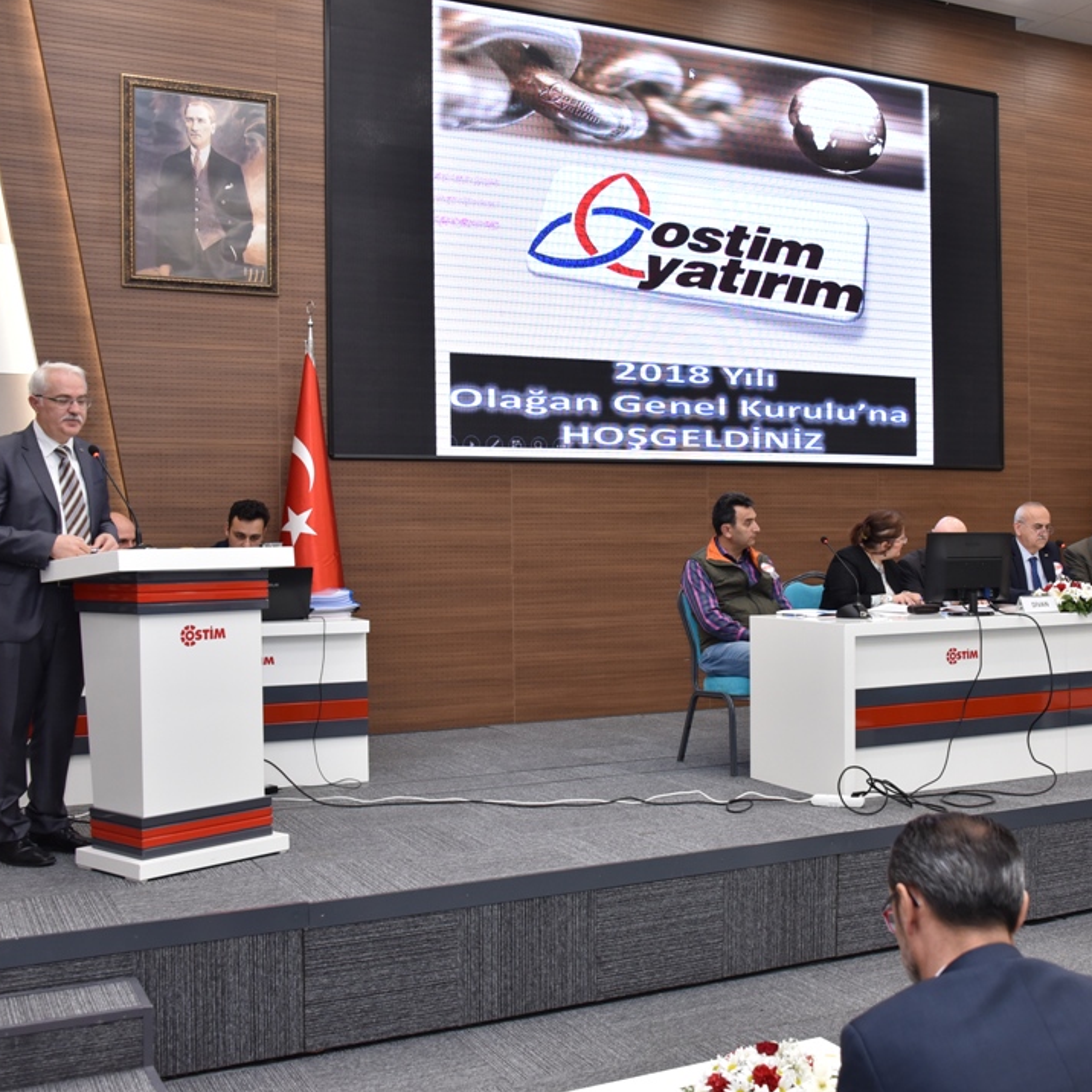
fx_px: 1463
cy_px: 548
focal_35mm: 41
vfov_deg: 40.9
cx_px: 703
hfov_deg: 40.5
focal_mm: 32
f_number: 5.6
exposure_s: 1/125
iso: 1250
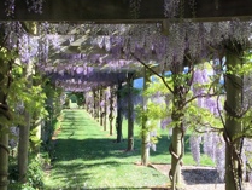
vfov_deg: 26.6
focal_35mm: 55
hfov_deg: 34.8
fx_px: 401
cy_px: 94
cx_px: 148
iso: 25
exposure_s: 1/369
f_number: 2.4
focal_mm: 3.3
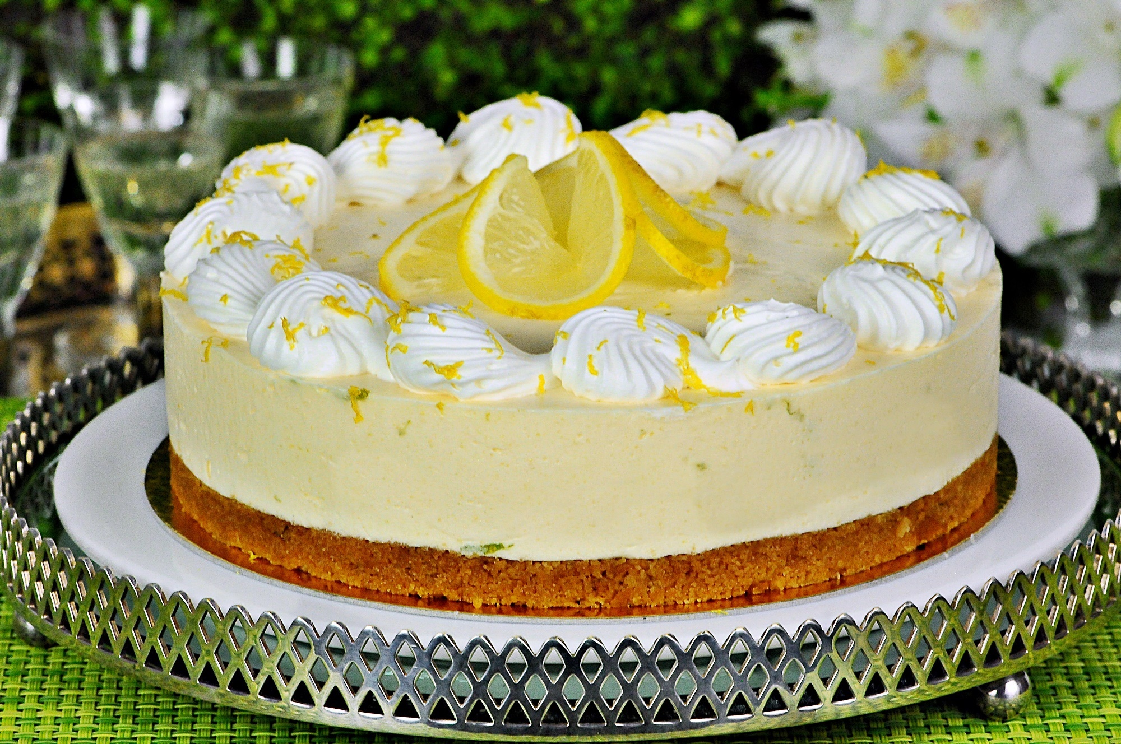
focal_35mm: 158
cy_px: 372
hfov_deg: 13.1
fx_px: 4898
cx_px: 560
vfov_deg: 8.7
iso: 1600
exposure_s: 1/20
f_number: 13
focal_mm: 105
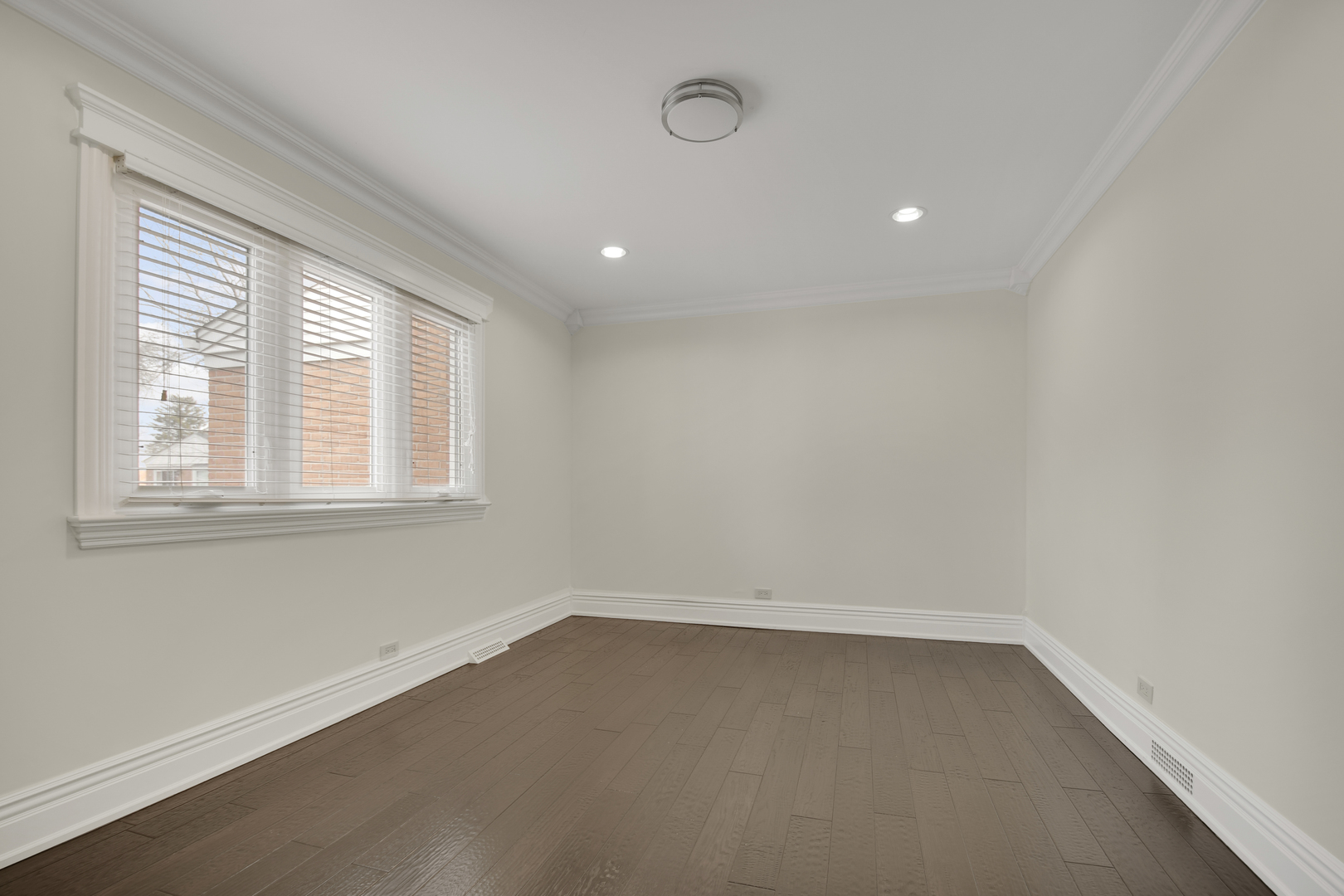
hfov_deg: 100.4
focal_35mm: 15
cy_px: 448
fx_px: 560
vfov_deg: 77.3
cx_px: 672
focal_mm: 10
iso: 200
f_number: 3.5
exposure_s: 1/1000
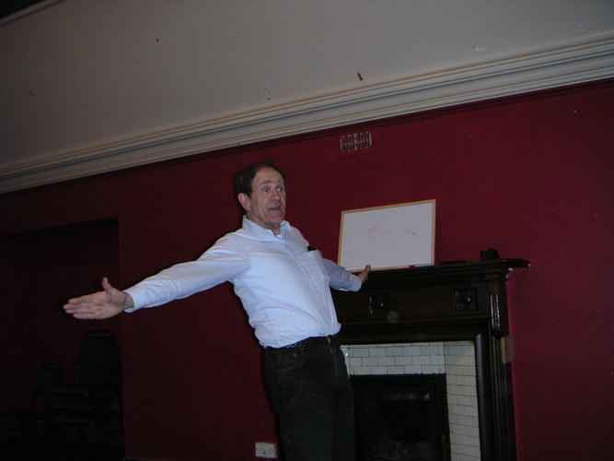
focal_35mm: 38
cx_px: 307
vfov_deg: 37.7
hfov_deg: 49.0
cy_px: 230
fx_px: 674
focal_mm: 6
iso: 160
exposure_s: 1/45
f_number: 2.8
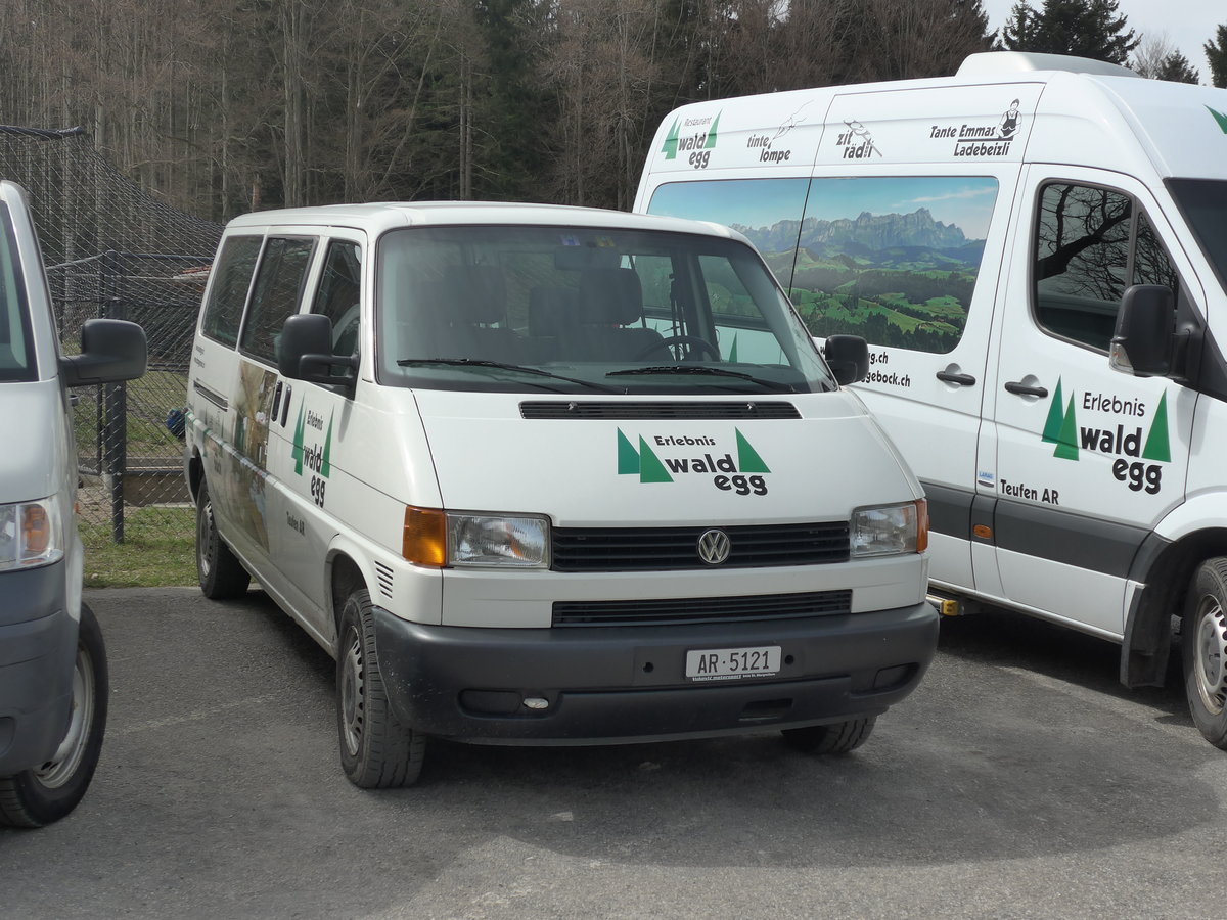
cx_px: 614
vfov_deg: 28.0
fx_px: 1843
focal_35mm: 52
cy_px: 460
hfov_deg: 36.8
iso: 160
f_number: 3.3
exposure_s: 1/1300
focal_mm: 10.7
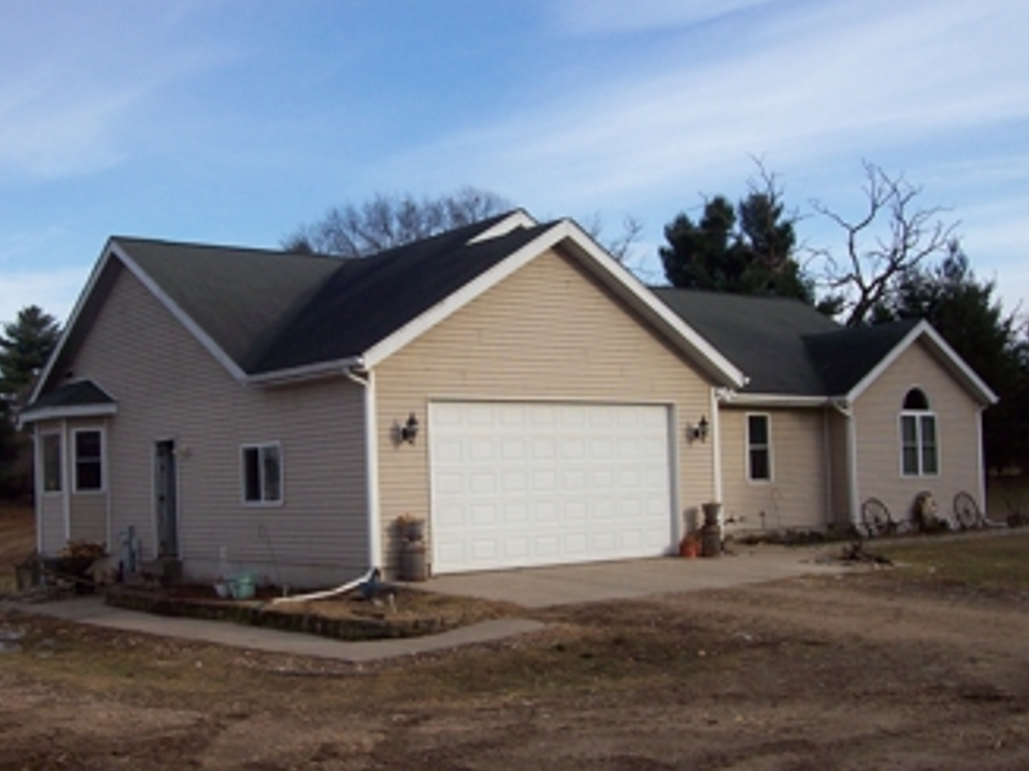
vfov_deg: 32.8
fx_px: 1307
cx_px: 428
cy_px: 362
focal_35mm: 44
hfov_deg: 42.8
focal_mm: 6
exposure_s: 1/445
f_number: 4.8
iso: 80
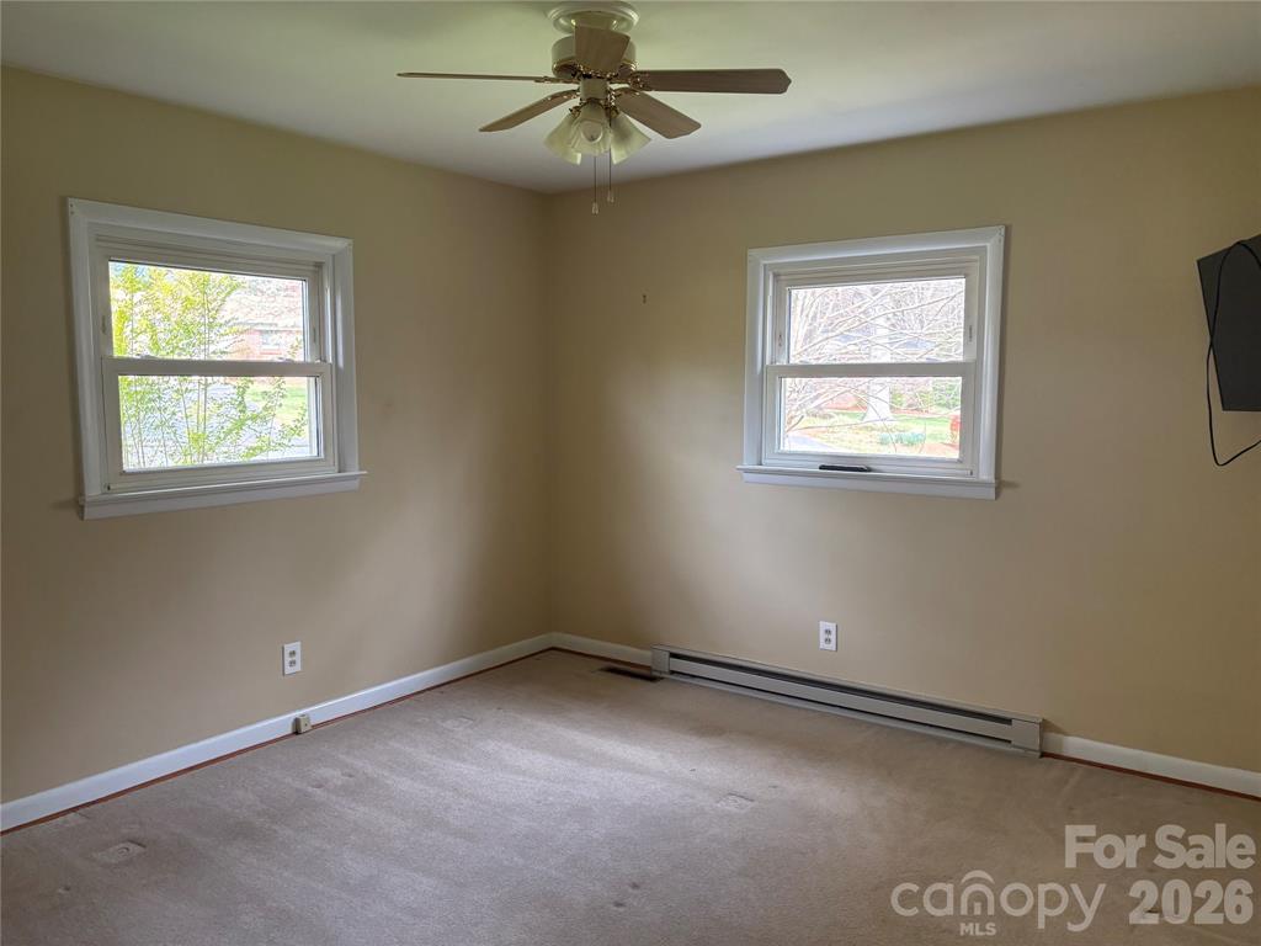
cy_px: 473
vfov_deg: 53.1
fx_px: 947
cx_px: 630
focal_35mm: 26
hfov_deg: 67.3
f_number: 1.6
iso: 125
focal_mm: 5.96
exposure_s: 1/77
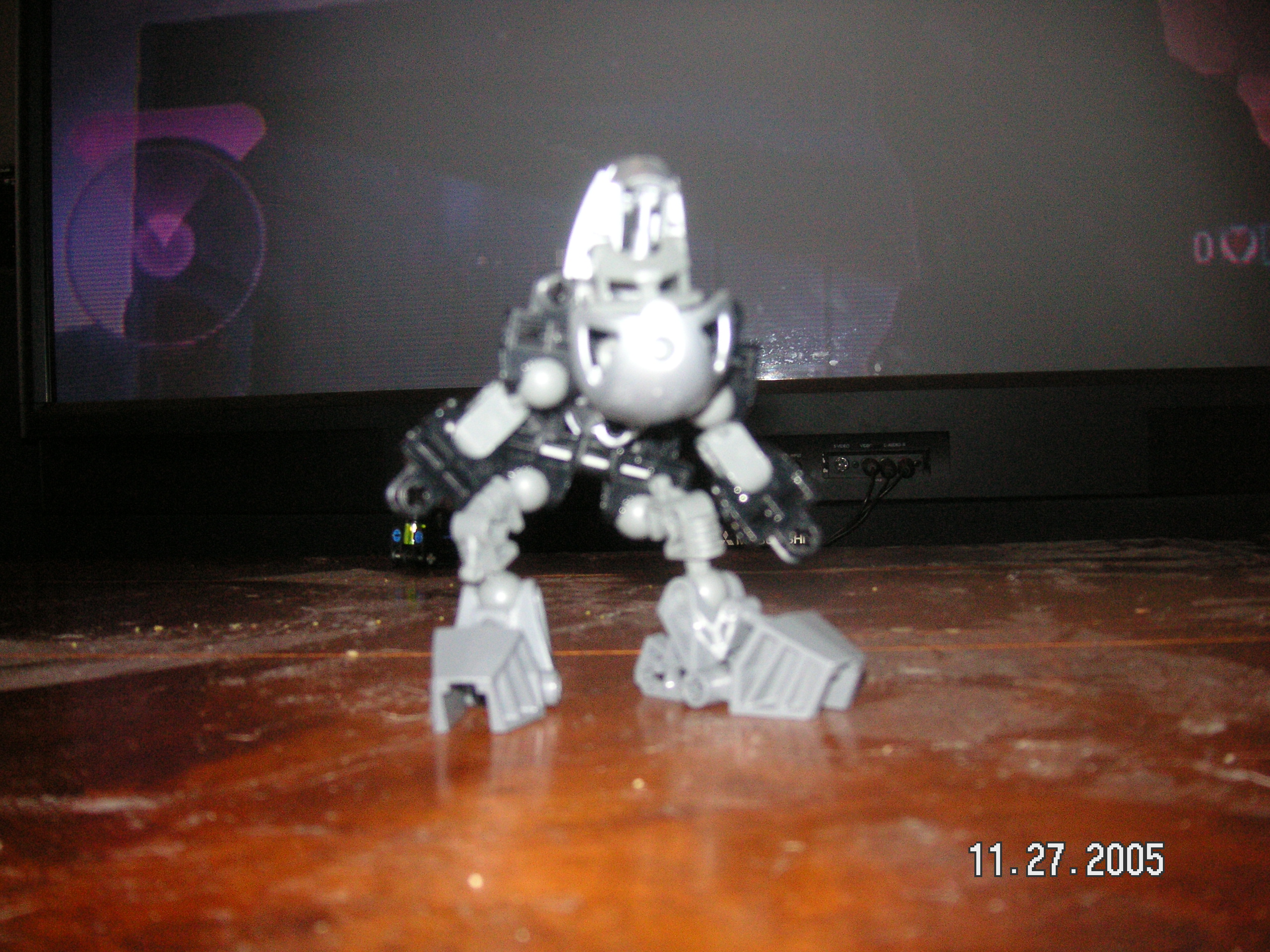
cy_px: 476
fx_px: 1357
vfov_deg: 38.7
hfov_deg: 50.1
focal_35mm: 37
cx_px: 635
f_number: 2.8
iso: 160
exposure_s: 1/45
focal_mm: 6.1
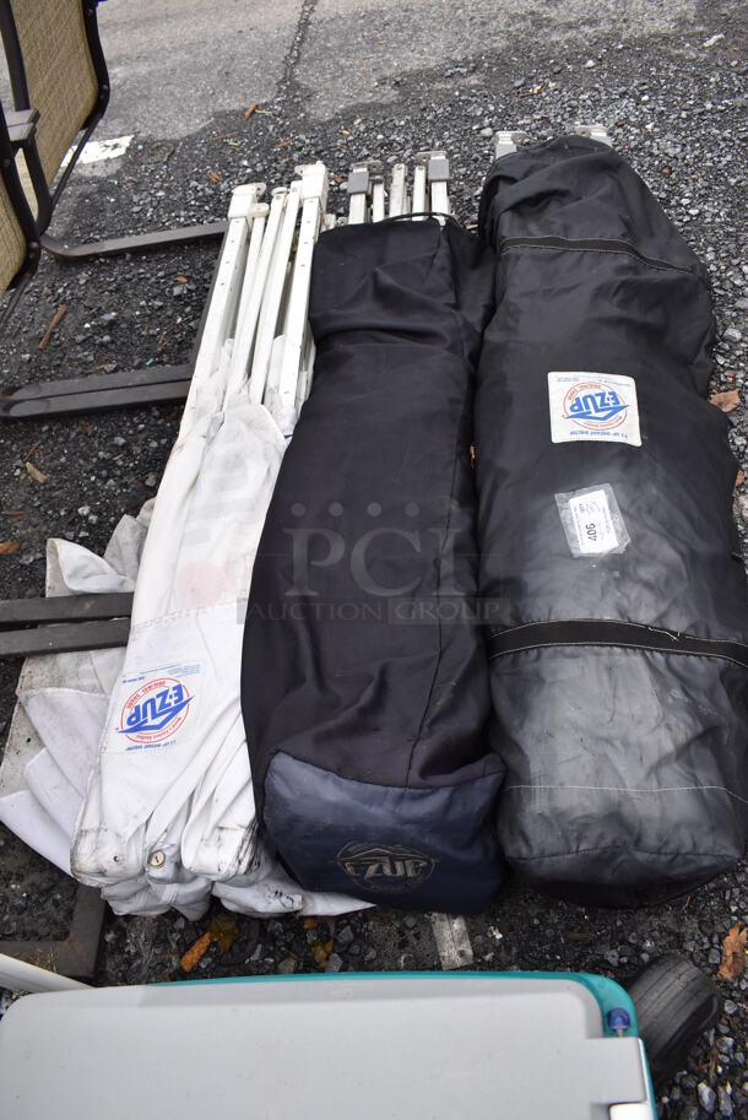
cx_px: 374
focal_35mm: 27
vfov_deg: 67.3
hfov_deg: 48.0
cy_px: 560
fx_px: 840
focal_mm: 18
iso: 200
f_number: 7.1
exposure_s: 1/250
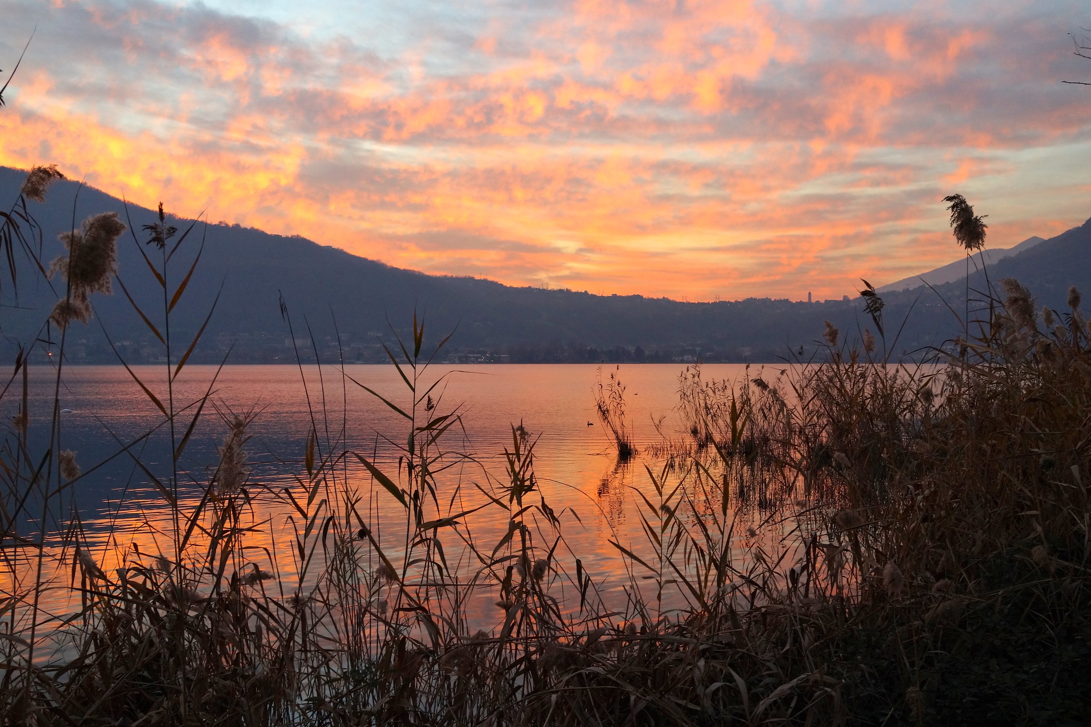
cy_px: 357
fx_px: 1091
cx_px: 545
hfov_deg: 53.1
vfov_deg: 36.9
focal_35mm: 36
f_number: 13
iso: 1250
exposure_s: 1/50
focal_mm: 35
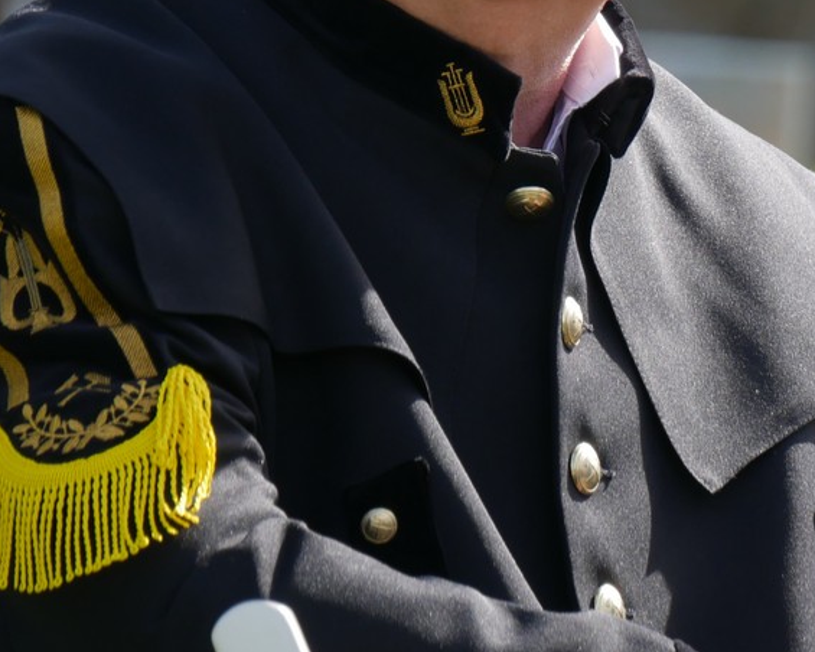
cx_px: 805
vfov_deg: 2.1
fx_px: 17994
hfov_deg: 2.6
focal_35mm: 746
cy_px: 3
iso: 200
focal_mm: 150
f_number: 5.6
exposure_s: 1/200
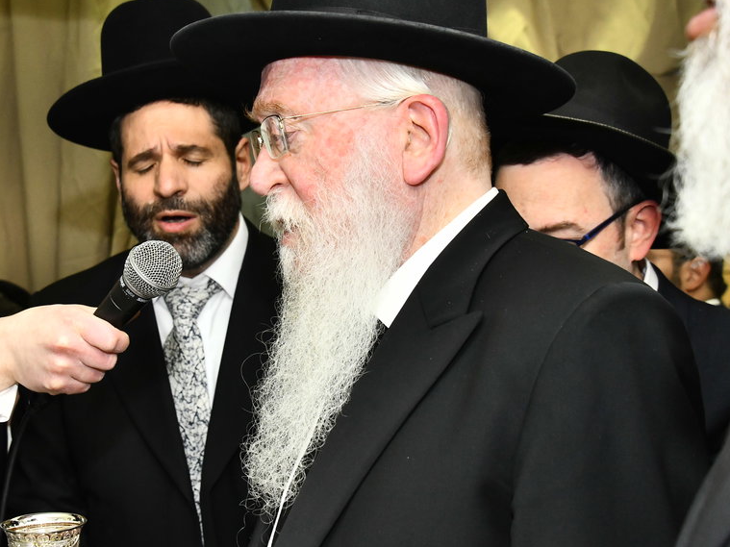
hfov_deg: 25.0
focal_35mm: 78
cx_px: 318
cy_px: 228
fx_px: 1645
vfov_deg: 18.9
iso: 1250
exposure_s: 1/160
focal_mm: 44
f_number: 5.6
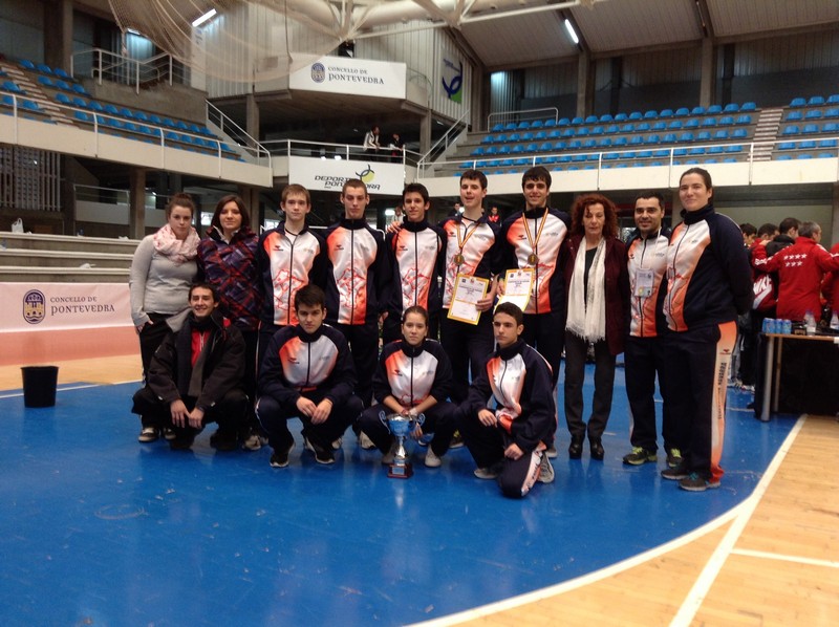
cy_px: 314
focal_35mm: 33
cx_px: 420
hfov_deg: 55.4
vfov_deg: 42.9
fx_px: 799
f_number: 2.4
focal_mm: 3.3
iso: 50
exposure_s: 1/24
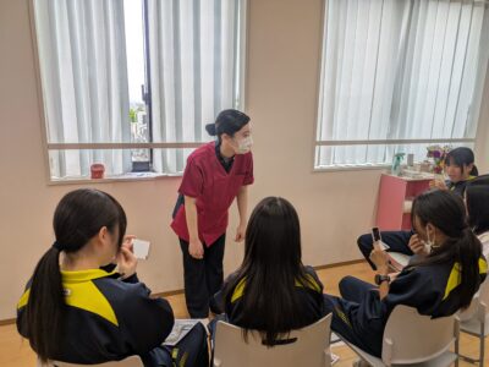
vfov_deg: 54.9
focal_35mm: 25
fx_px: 353
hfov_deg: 69.4
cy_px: 184
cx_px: 244
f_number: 1.89
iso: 44
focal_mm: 5.43
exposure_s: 1/295
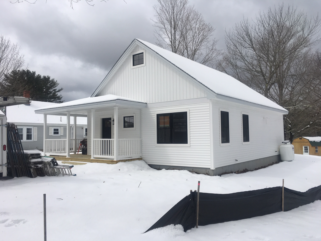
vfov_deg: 48.2
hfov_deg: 61.7
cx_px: 160
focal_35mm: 29
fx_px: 269
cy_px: 120
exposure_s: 1/4525
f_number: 2.2
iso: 25
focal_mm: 4.15
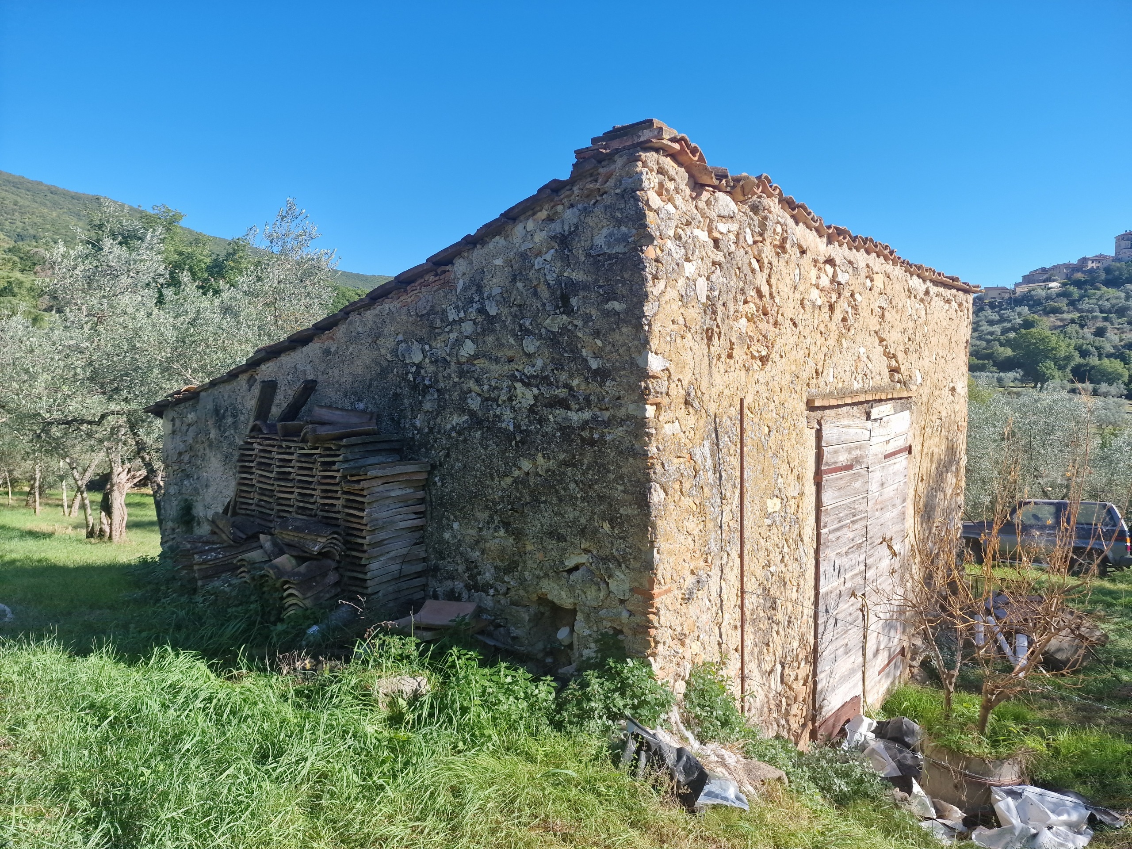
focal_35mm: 23
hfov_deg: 73.9
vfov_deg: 58.9
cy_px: 424
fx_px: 752
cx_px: 566
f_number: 1.8
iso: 50
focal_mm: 6.4
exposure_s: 1/792
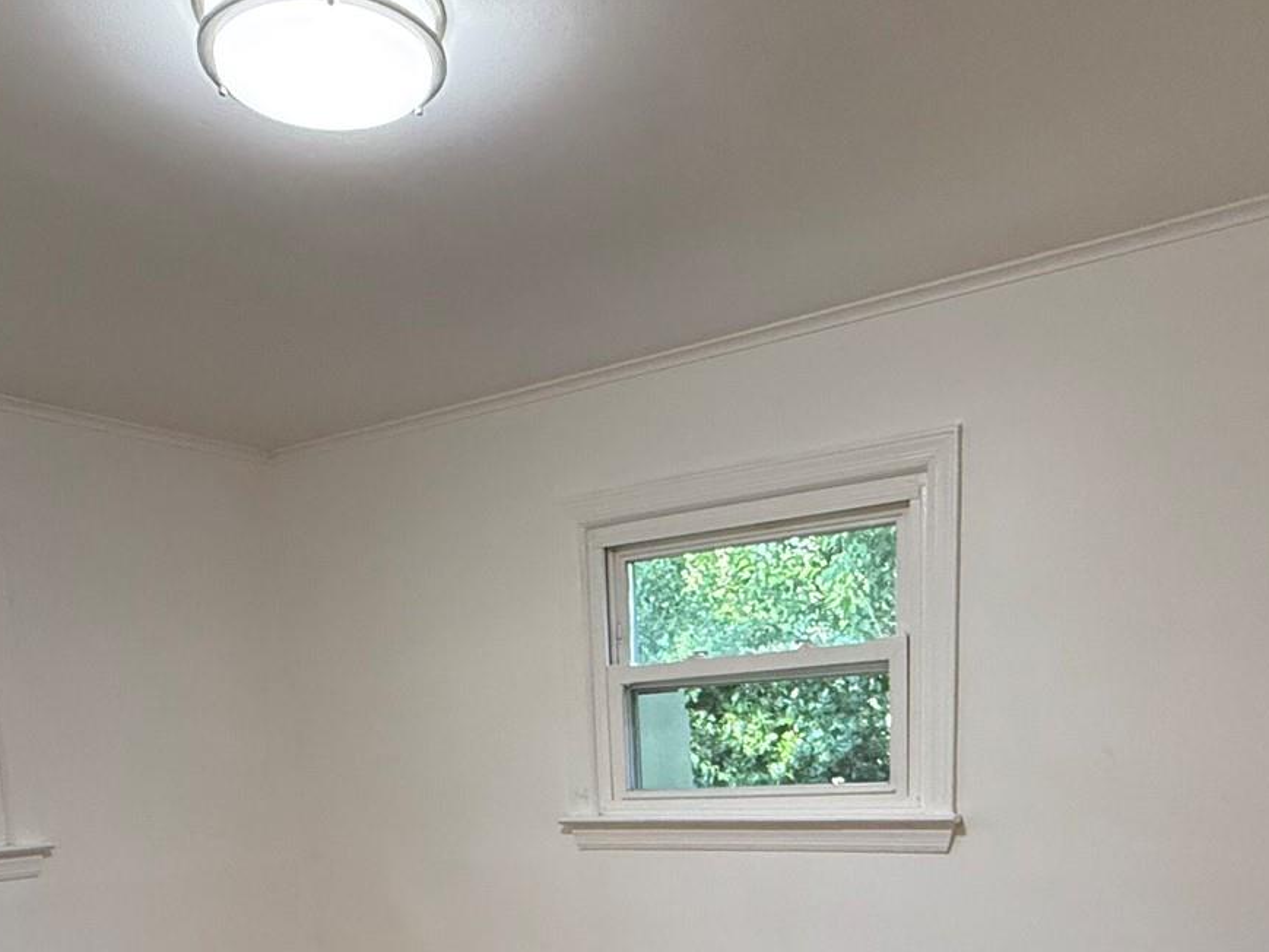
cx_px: 610
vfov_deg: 37.8
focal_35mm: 33
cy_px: 975
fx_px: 1210
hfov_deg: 55.3
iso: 320
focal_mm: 2.22
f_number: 2.2
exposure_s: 1/120
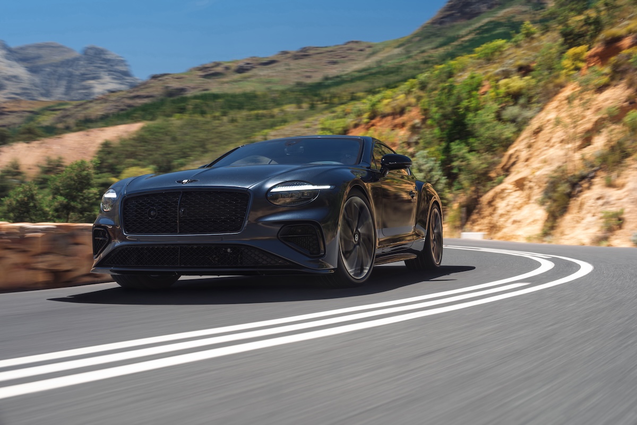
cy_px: 212
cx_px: 318
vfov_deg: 33.4
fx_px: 708
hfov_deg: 48.5
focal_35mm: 40
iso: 50
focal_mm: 40
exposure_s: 1/25
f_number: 8
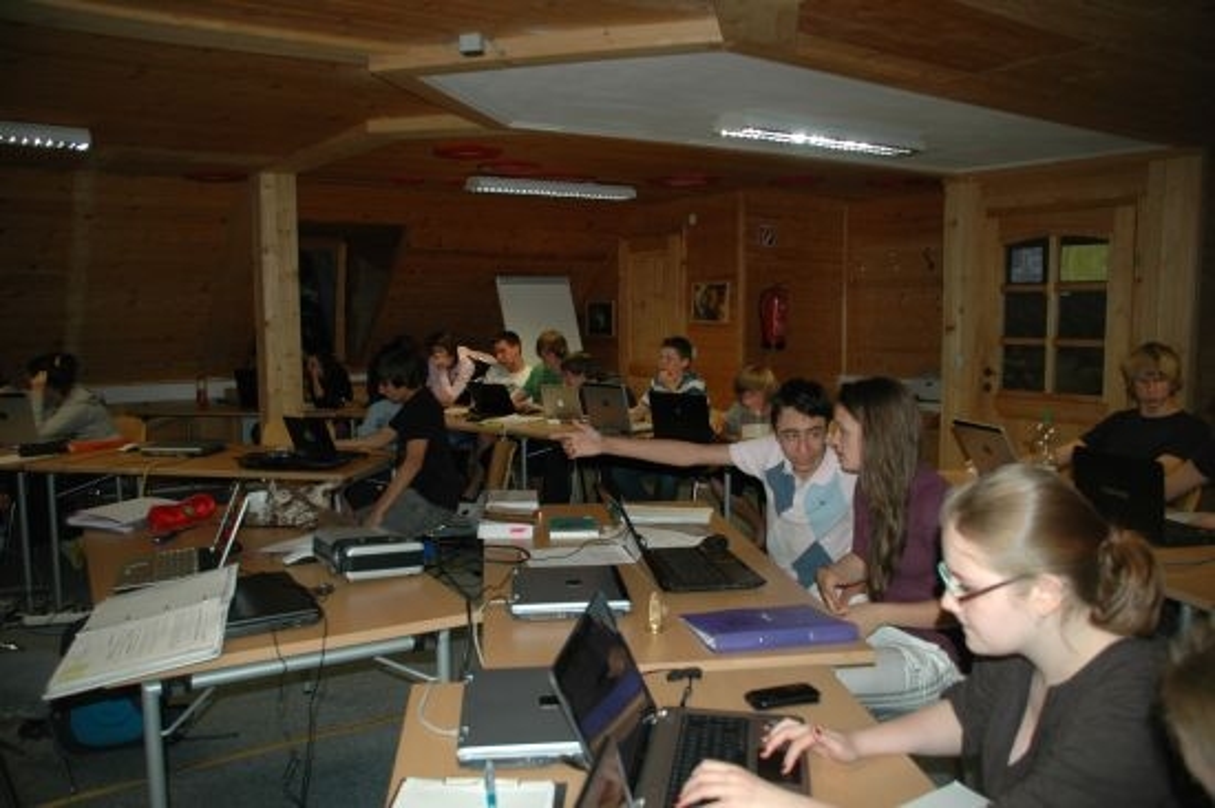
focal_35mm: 27
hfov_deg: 67.4
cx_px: 608
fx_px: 911
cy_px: 404
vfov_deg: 47.9
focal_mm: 18
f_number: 3.5
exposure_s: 1/60
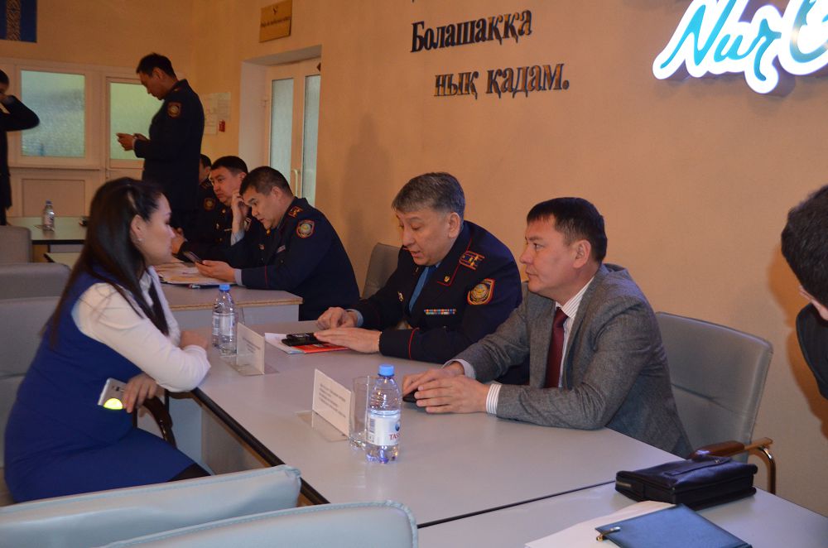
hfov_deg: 53.2
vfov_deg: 36.7
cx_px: 414
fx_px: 826
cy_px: 274
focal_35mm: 36
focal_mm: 24
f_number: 4
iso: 2000
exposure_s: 1/60
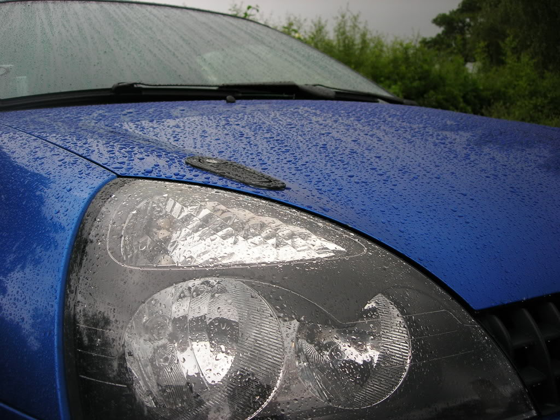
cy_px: 210
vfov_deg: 37.7
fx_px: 615
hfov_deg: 49.0
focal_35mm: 38
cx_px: 280
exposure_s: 1/59.8
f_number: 2.8
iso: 64
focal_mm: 7.8
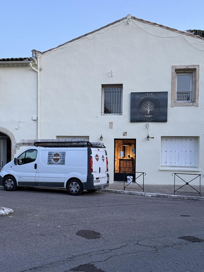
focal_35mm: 40
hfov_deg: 35.9
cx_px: 89
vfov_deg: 46.7
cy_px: 150
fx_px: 314
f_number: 1.78
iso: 250
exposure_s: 1/60
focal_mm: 6.76
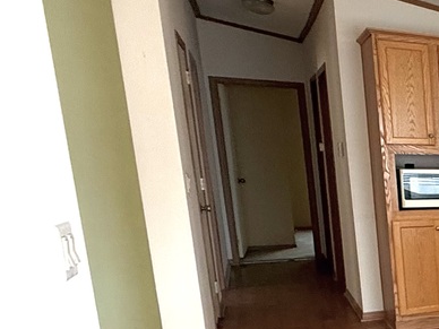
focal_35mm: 52
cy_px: 285
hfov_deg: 23.6
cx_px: 743
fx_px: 659
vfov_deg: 27.2
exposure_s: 1/120
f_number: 2.2
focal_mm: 2.22
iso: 160
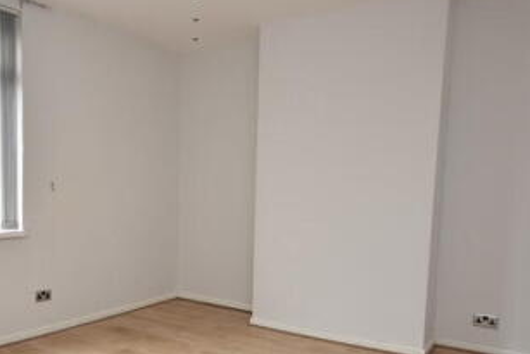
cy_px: 234
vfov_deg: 40.7
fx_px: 471
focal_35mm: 32
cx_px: 175
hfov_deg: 57.4
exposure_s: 1/80
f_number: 4.5
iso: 200
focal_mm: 10
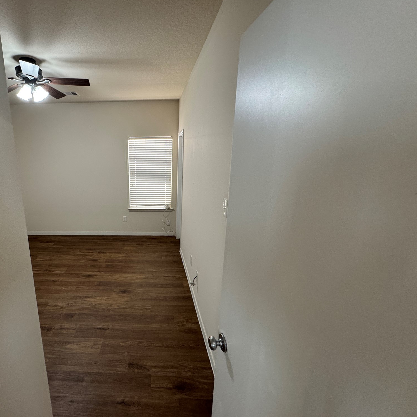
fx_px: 232
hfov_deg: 81.4
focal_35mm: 17
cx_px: 142
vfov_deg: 84.0
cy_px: 211
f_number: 2.2
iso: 160
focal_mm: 2.22
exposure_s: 1/60
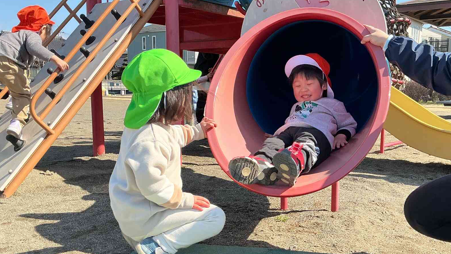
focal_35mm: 40
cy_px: 160
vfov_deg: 29.6
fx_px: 478
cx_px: 256
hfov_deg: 50.3
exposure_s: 1/1055
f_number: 1.8
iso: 25
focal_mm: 3
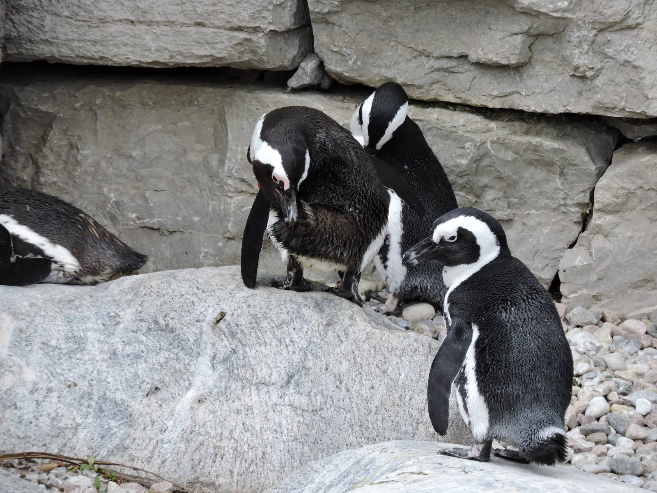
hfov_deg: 3.6
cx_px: 328
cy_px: 246
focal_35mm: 550
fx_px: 10439
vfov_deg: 2.7
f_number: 4.9
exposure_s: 1/250
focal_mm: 98.1
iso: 140
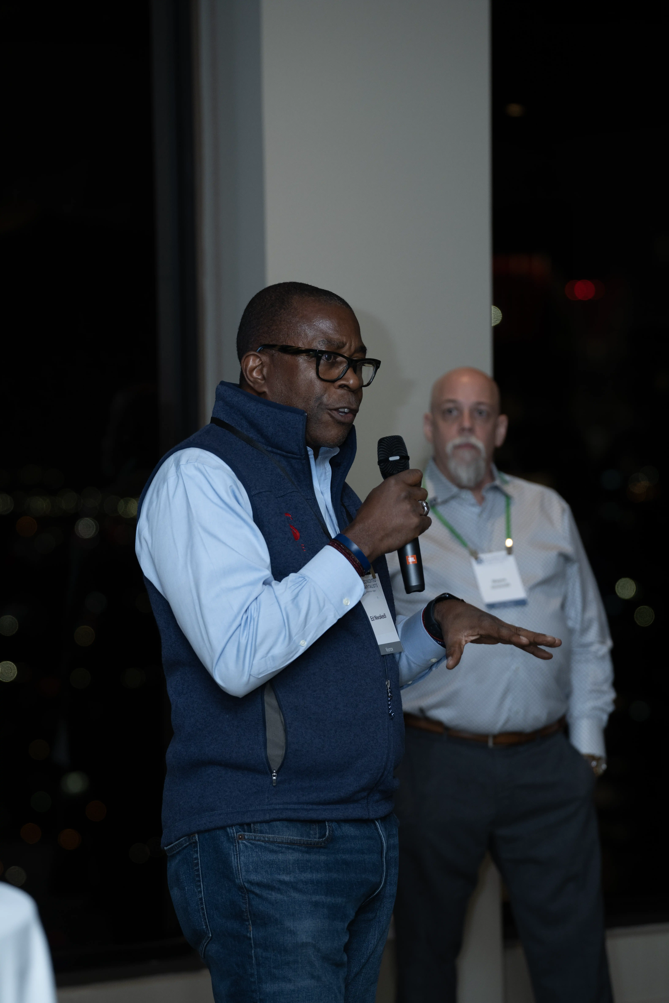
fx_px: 3038
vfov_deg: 18.8
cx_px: 334
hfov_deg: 12.6
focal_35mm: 109
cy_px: 502
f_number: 3.5
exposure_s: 1/160
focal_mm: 109
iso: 800
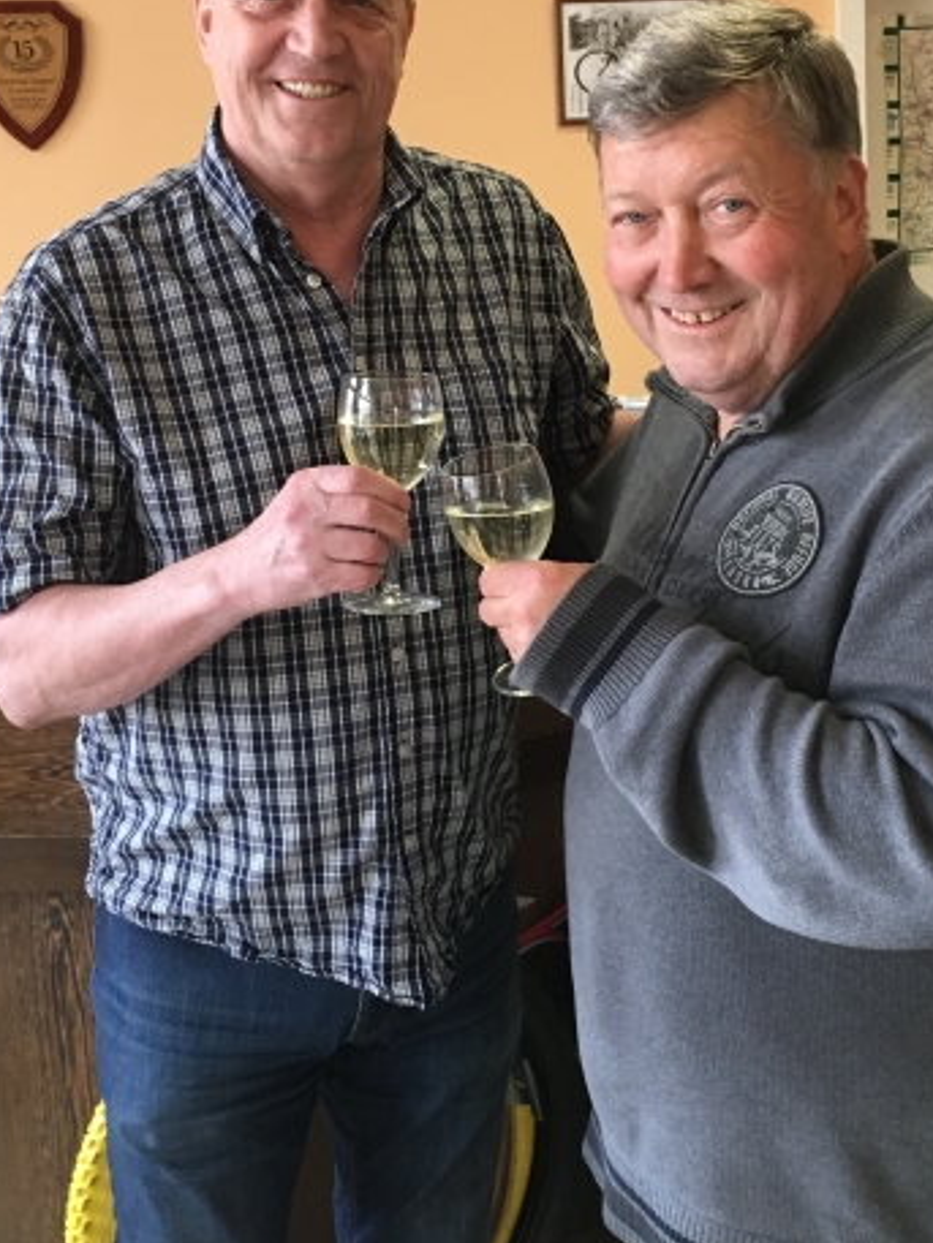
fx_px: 1329
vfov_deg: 50.1
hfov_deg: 38.6
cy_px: 564
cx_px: 515
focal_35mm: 37
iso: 64
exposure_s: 1/33
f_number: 2.2
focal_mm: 4.15
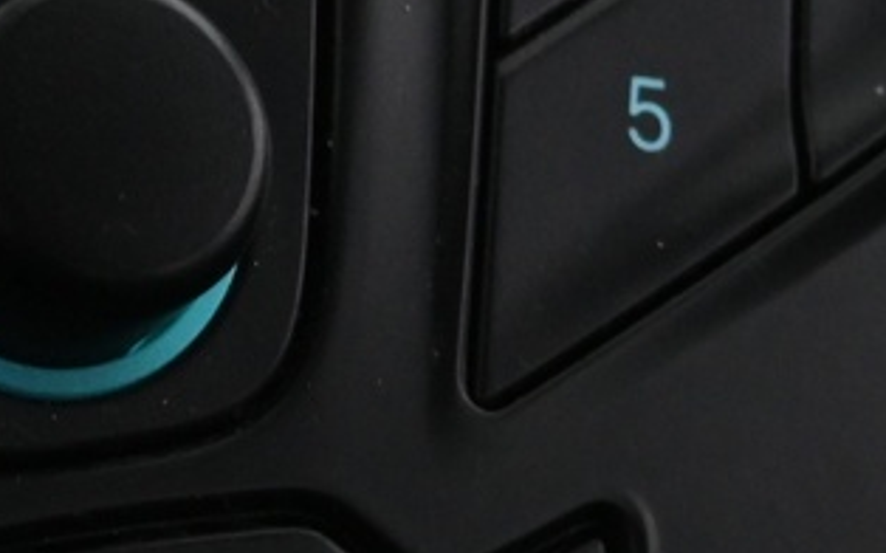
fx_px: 5043
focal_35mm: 209
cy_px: 73
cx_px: -237
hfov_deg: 9.9
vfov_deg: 6.3
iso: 1600
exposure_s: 1/40
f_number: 4.5
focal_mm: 26.5
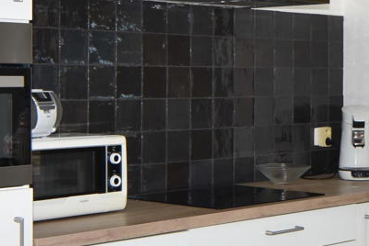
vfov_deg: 14.5
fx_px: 963
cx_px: 278
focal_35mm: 94
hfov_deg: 21.5
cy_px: 76
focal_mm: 14
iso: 180
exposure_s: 1/125
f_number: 5.6
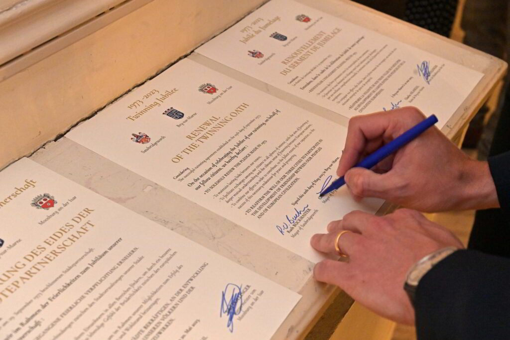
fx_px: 765
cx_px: 255
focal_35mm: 54
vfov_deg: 25.1
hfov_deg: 36.9
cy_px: 170
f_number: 8
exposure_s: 1/80
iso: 4000
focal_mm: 54
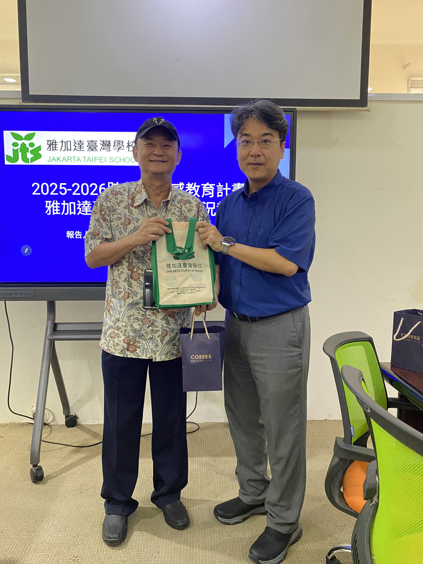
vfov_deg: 65.3
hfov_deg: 51.3
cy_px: 285
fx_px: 440
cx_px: 204
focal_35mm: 27
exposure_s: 1/50
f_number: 1.8
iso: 250
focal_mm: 4.25
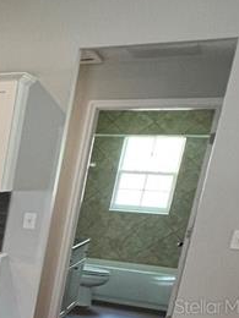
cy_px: 306
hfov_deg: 16.0
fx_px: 552
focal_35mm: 60
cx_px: -290
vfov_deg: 30.3
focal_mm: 1.57
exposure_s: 1/60
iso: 200
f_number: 1.8
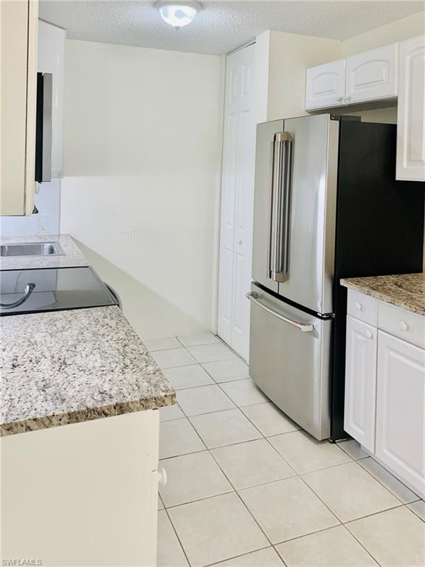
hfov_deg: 53.1
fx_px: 426
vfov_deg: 67.3
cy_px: 284
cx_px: 212
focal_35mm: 26
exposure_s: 1/60
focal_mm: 4.25
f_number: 1.8
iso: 64
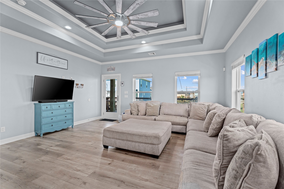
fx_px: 126
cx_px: 142
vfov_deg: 73.7
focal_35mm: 16
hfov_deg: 96.7
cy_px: 94
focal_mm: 16
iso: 1250
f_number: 10
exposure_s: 1/5
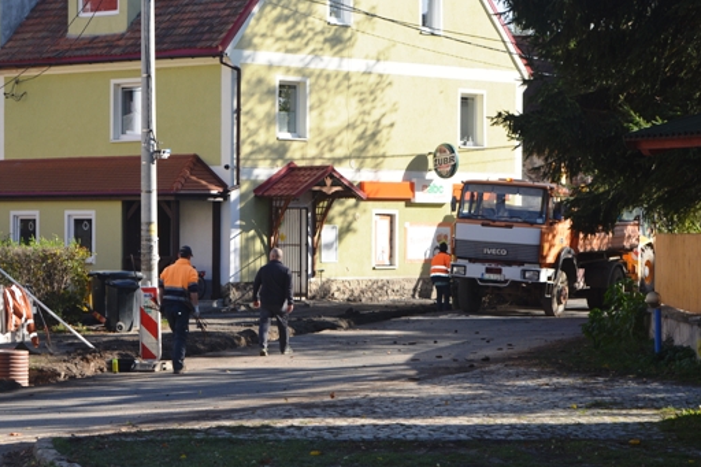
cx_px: 218
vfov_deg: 10.6
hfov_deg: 15.9
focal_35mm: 129
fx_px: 2507
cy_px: 272
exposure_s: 1/200
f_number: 8
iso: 100
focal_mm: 55
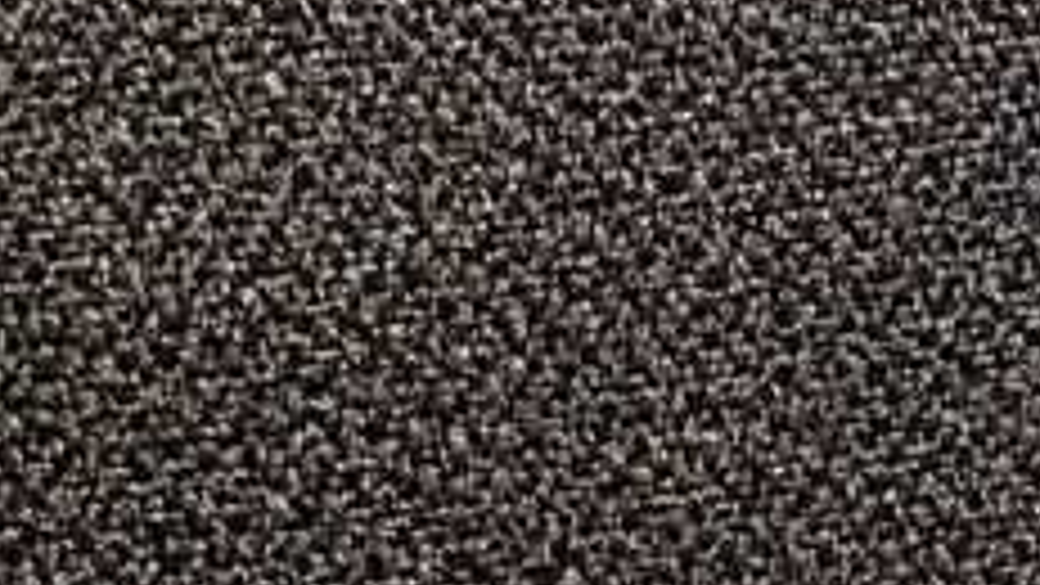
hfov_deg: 14.6
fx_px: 4054
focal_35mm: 147
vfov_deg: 8.1
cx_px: 783
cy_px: 832
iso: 500
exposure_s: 1/33
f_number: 1.6
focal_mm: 5.1
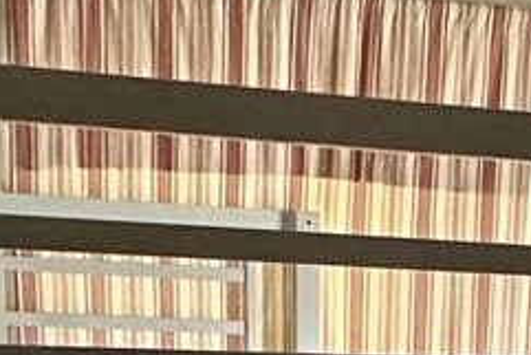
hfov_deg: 17.0
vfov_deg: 10.5
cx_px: 597
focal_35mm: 116
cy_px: 785
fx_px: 1712
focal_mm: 2.22
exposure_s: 1/60
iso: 500
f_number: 2.2
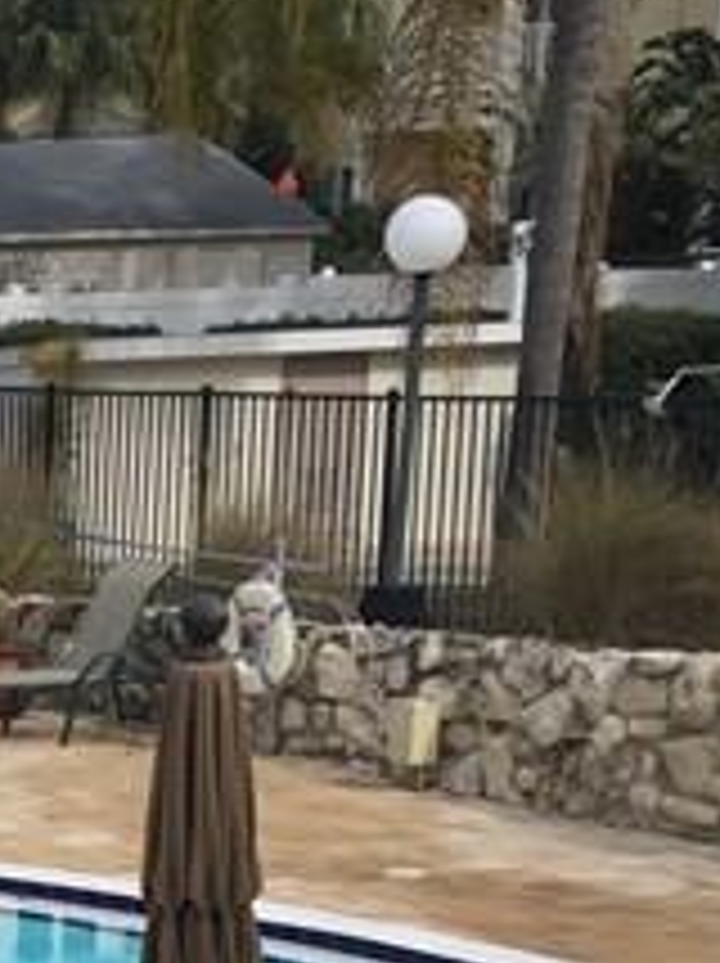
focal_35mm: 139
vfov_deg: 13.7
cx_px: -882
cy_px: 1260
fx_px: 3863
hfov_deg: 9.7
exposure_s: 1/2475
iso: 32
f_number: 2.2
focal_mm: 4.15
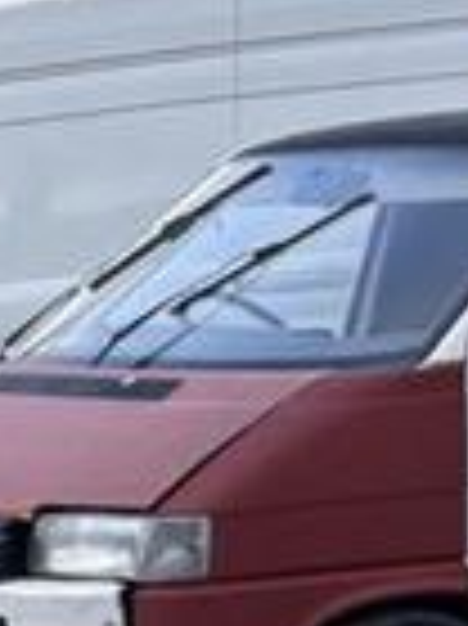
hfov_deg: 6.8
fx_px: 3033
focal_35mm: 168
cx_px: -1413
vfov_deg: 11.3
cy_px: 968
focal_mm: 5.96
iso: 50
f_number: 1.6
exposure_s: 1/724
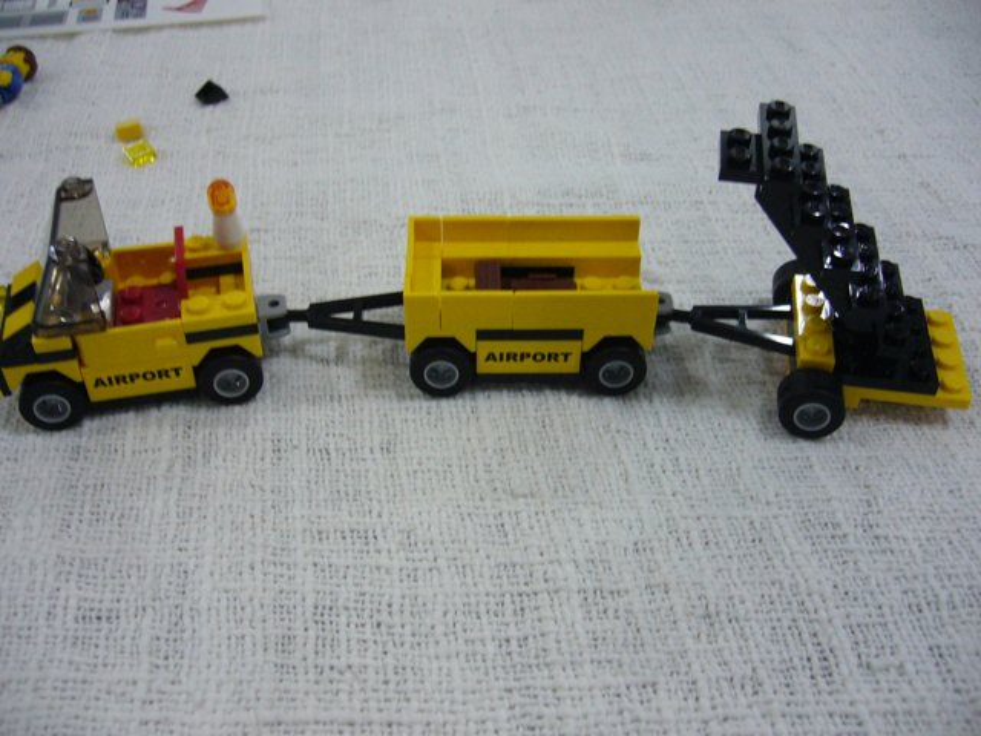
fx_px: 992
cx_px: 490
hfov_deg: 52.6
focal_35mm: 35
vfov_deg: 40.7
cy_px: 368
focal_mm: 5.8
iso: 200
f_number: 2.8
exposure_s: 1/13
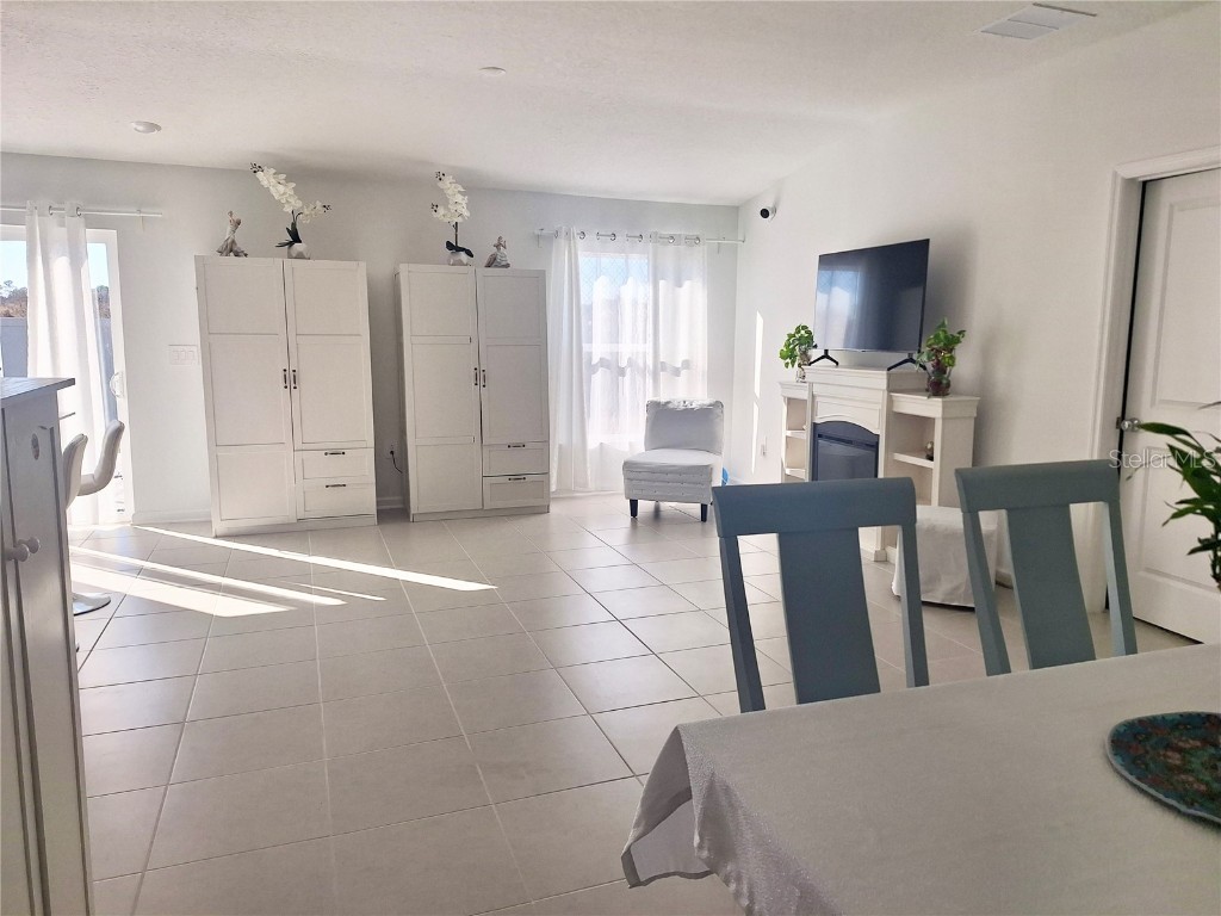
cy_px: 458
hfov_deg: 73.9
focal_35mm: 23
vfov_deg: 58.9
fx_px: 811
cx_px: 610
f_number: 1.8
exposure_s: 1/615
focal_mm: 5.54
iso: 40
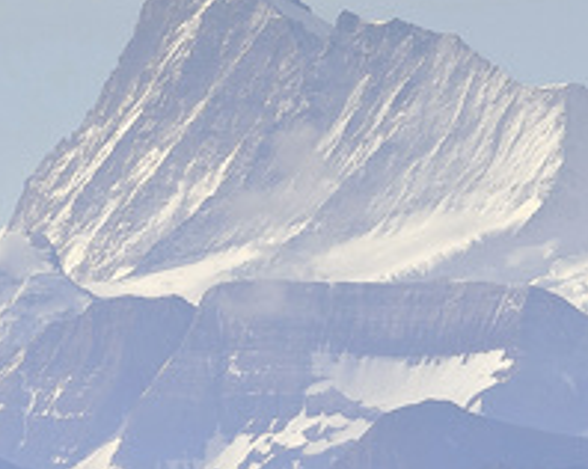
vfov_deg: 1.1
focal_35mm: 1459
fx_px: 25365
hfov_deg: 1.3
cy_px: 941
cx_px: -214
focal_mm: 190
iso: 160
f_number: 8
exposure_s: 1/640
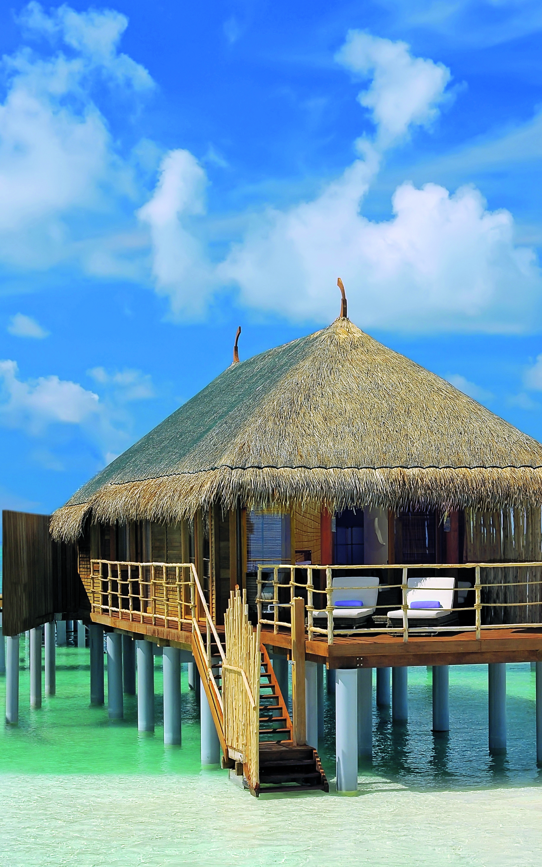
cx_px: 355
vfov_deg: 28.8
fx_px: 1678
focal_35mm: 71
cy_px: 551
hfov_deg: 18.3
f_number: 11
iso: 200
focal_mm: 48
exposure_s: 1/320
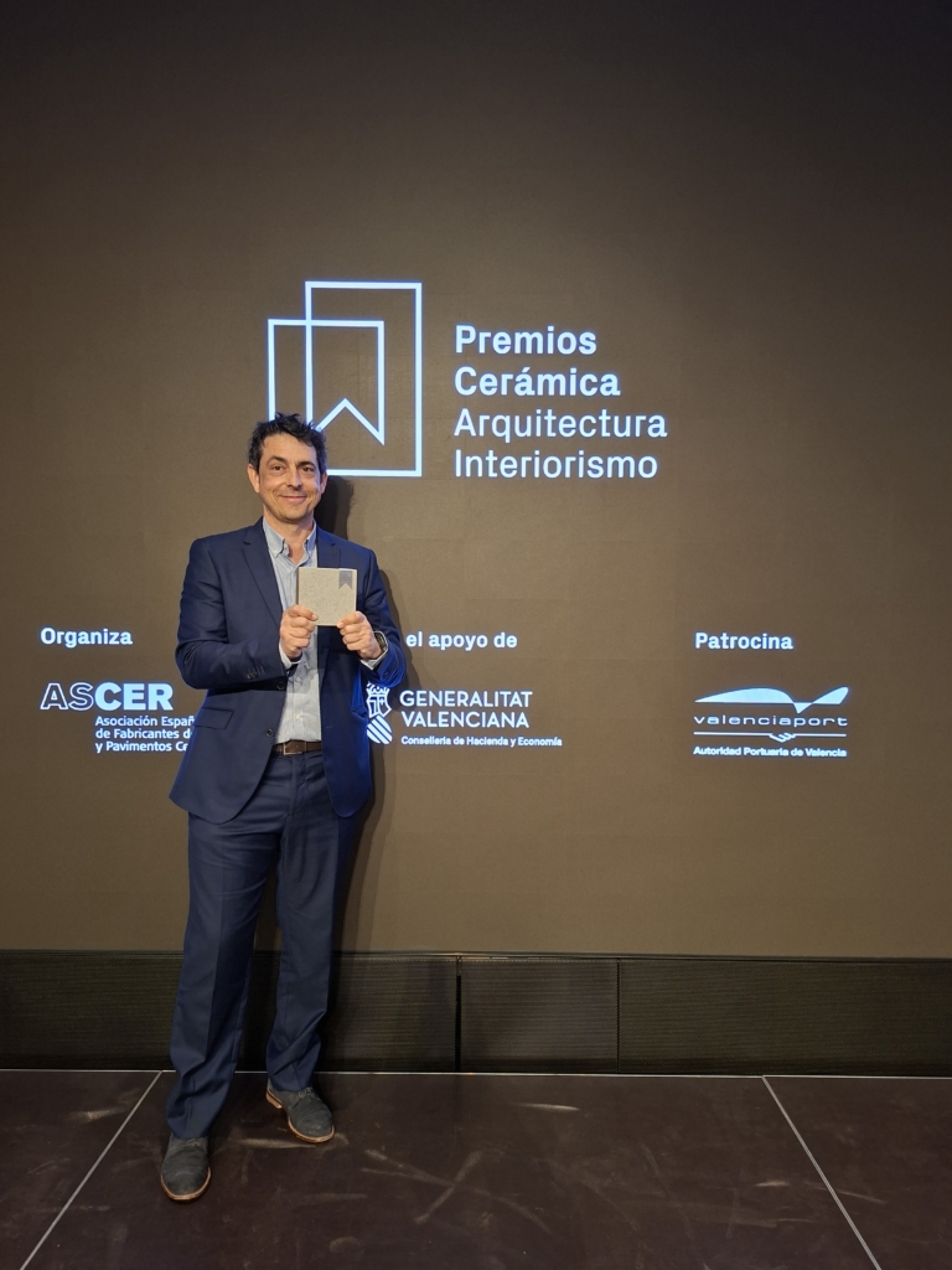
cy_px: 635
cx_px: 476
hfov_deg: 58.9
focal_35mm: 23
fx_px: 843
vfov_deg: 73.9
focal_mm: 5.54
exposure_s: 1/50
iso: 200
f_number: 1.8
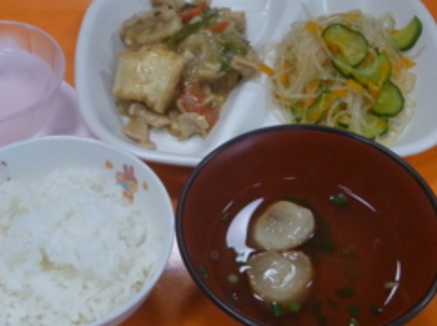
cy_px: 181
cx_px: 183
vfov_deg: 22.9
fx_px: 807
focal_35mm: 64
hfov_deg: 30.3
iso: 400
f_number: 4.7
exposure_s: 1/40
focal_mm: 7.9
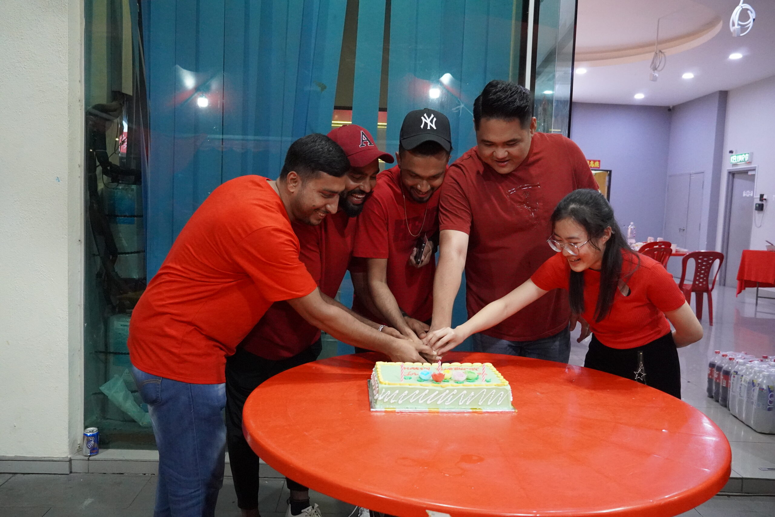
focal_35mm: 28
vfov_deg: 45.7
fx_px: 614
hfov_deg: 64.6
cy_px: 258
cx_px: 388
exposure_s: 1/125
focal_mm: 19
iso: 6400
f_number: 4
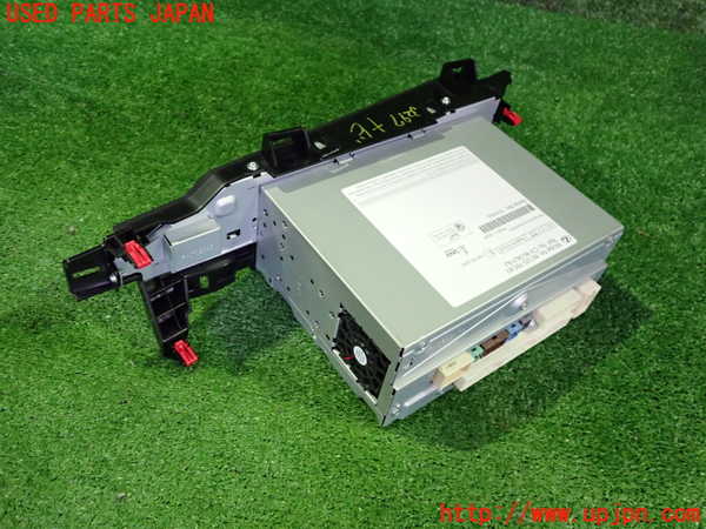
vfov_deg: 46.8
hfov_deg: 60.0
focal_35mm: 30
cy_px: 264
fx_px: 612
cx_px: 353
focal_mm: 5.4
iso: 640
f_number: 2.3
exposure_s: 1/30
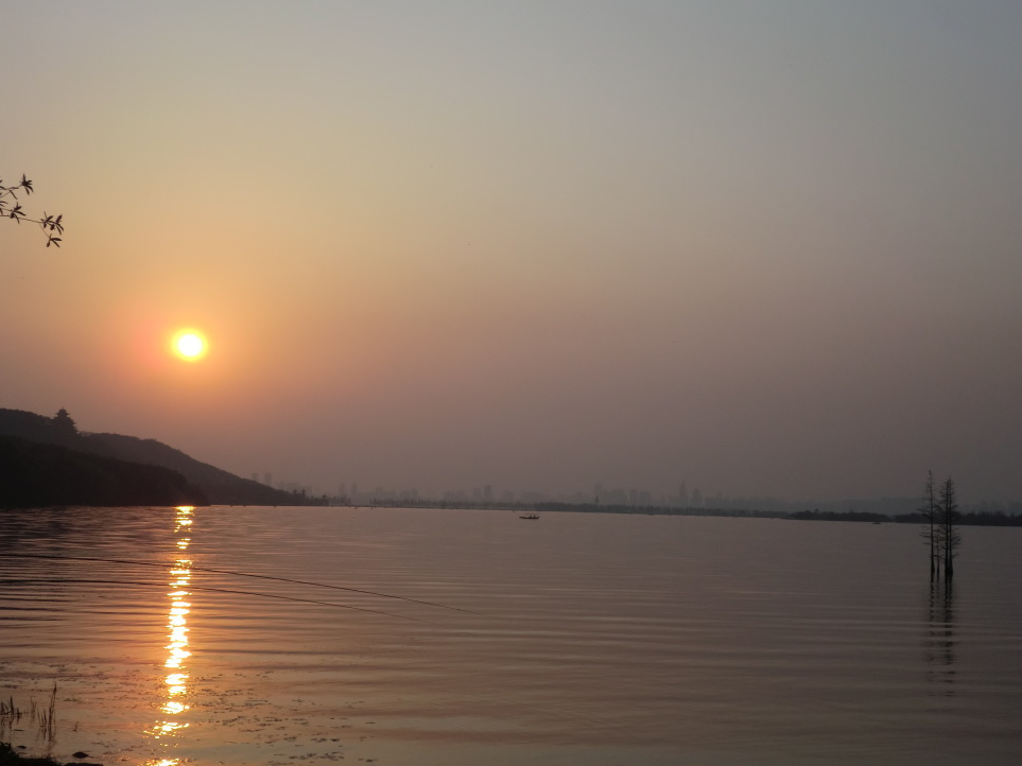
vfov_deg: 29.1
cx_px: 516
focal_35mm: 50
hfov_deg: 38.2
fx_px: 1476
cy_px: 400
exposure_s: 1/125
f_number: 9.6
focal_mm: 8.46
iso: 50
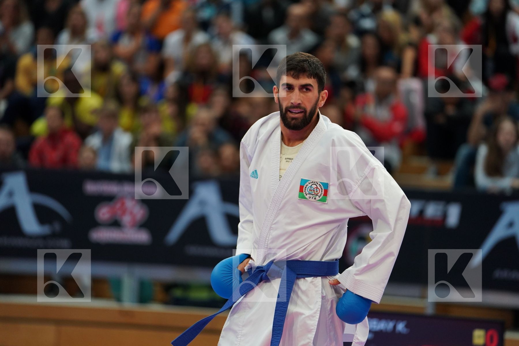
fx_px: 2883
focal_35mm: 200
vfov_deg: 6.9
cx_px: 260
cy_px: 173
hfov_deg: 10.3
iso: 2000
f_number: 2.8
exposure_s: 1/1000
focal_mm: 200
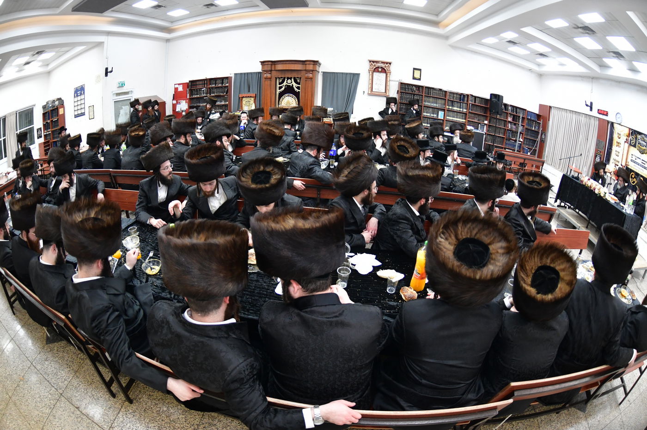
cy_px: 215
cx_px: 324
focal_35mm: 15
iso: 1600
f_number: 5.6
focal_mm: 10.5
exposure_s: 1/160
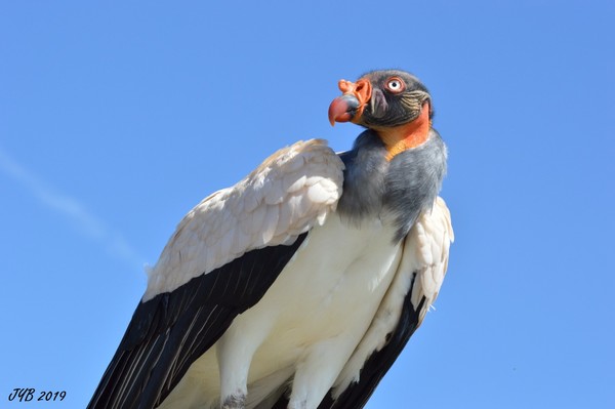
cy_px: 204
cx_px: 308
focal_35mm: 123
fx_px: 2099
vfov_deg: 11.1
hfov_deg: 16.7
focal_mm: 82
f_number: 10
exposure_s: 1/1600
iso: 800
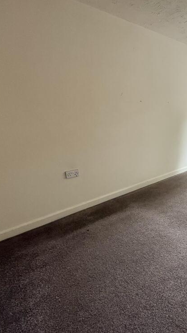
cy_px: 169
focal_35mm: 21
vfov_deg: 83.9
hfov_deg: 45.3
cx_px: 187
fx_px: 185
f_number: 2.2
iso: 320
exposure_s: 1/99
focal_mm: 2.22
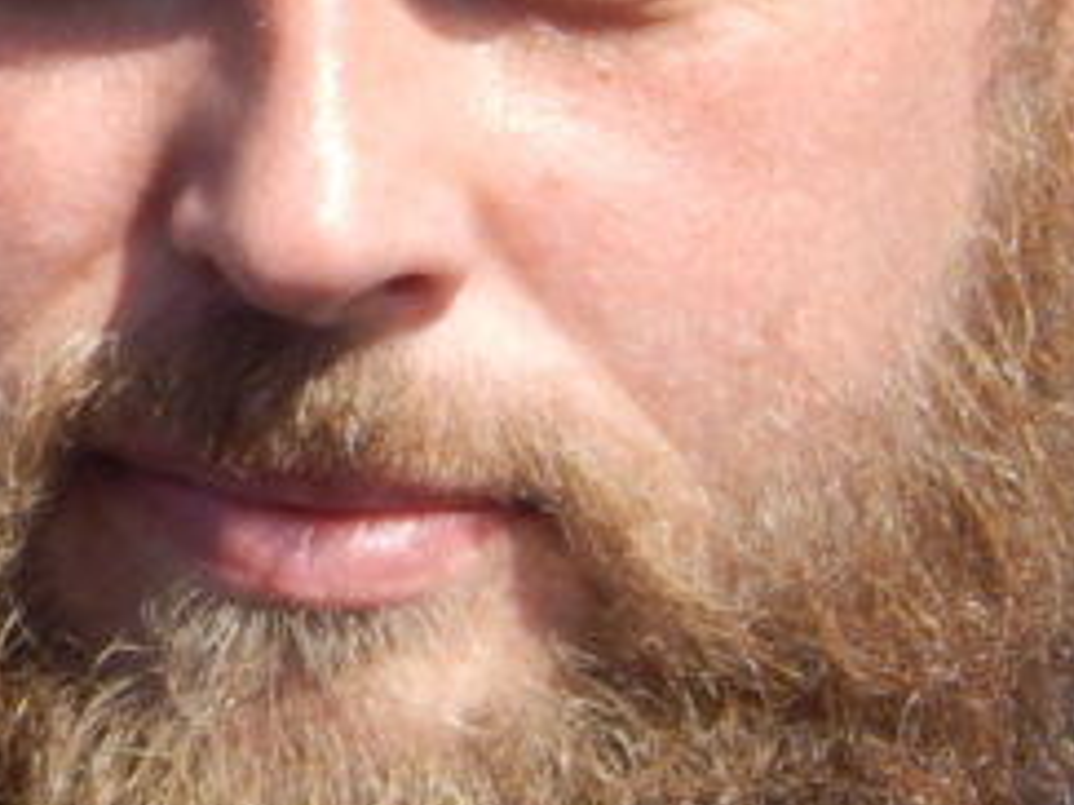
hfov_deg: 0.9
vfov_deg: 0.7
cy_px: -9
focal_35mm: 2099
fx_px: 65092
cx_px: -747
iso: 125
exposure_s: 1/320
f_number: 5.8
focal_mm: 88.6
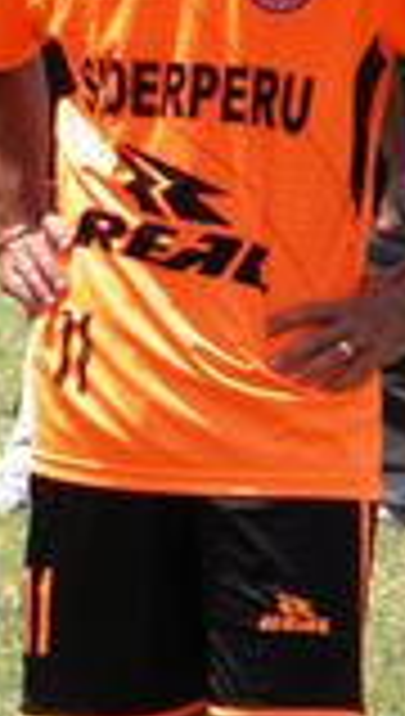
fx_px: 26696
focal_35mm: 1405
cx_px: -446
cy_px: 225
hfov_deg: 0.9
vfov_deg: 1.5
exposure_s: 1/320
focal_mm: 57.7
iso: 50
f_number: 5.4
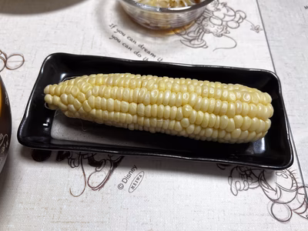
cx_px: 154
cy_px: 116
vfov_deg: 53.1
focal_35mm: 26
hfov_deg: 67.3
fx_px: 231
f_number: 1.5
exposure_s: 1/120
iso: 125
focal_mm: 5.7
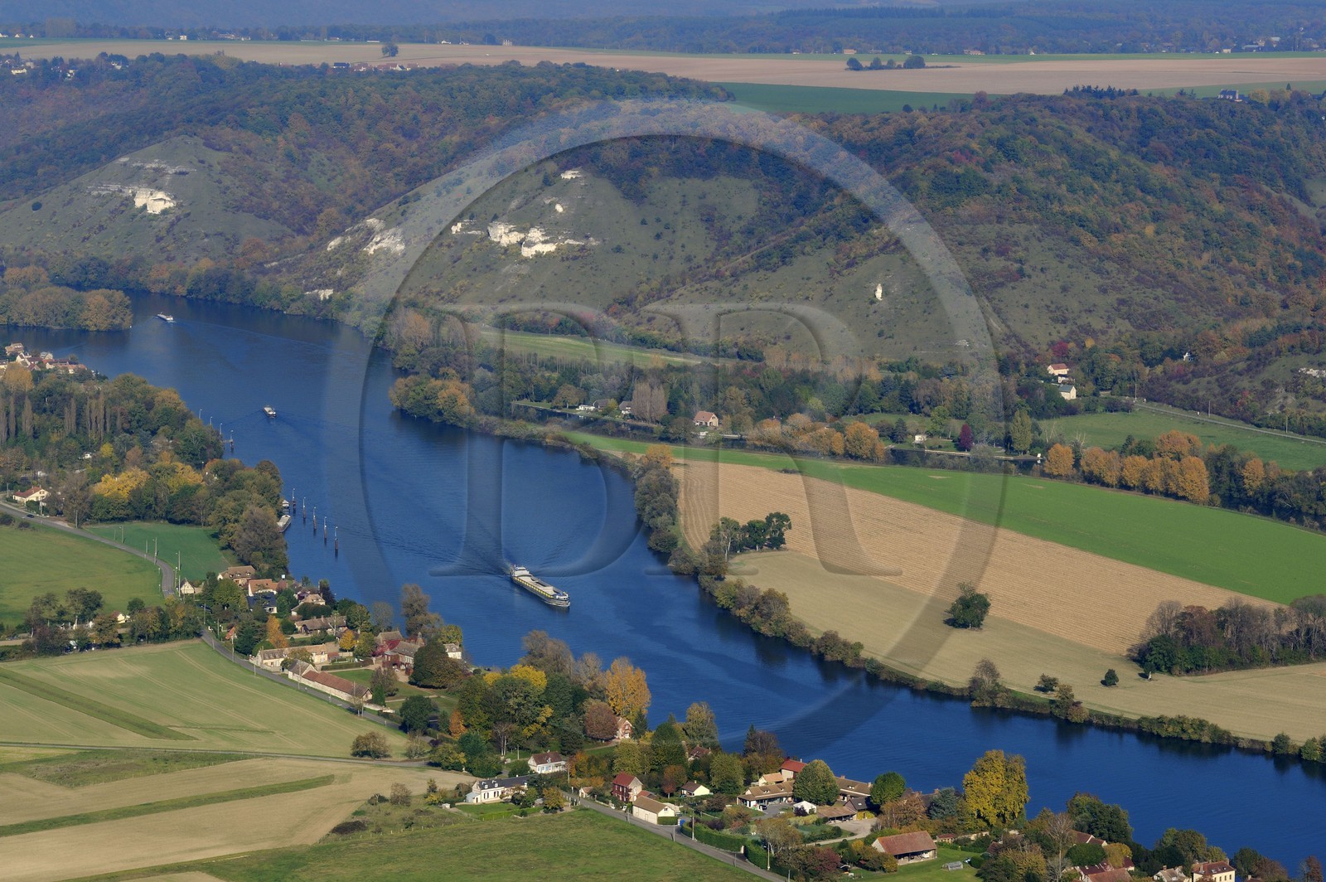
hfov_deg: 19.5
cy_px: 441
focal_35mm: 105
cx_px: 663
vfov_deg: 13.0
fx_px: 3864
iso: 400
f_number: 10
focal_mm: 105
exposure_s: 1/800
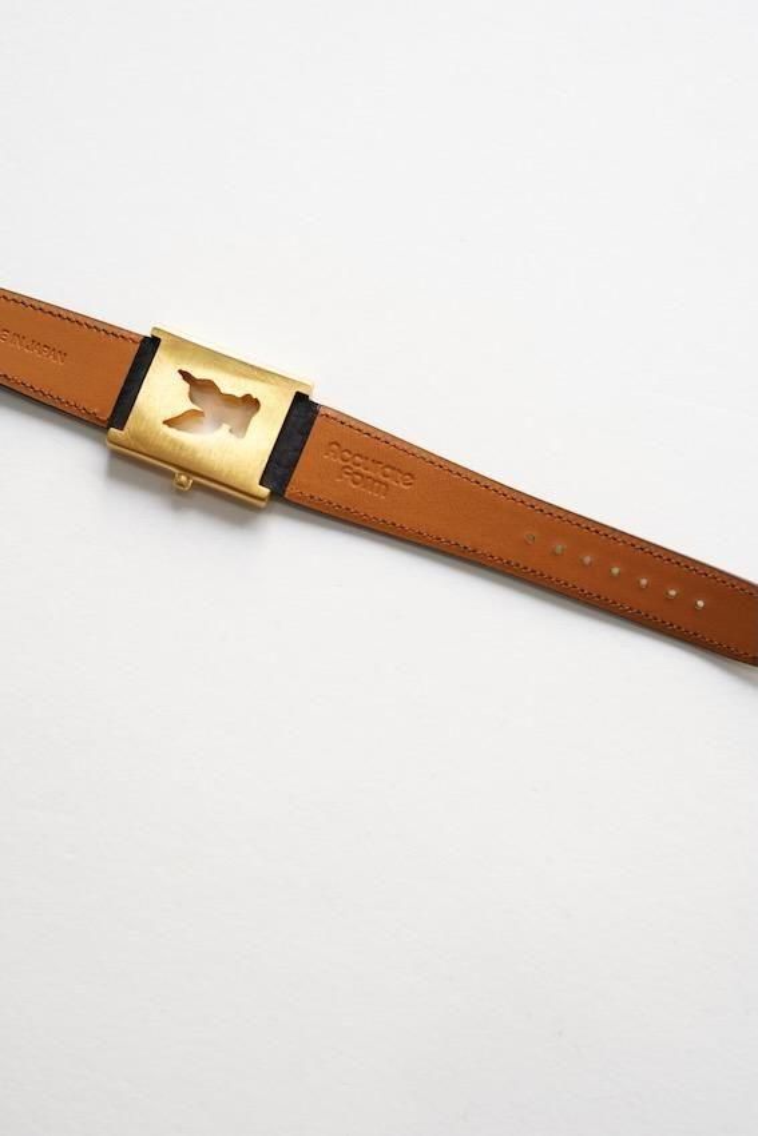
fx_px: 1578
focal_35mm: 50
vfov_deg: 39.6
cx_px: 379
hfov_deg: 27.0
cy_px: 568
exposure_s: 1/100
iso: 1000
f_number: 3.5
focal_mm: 50
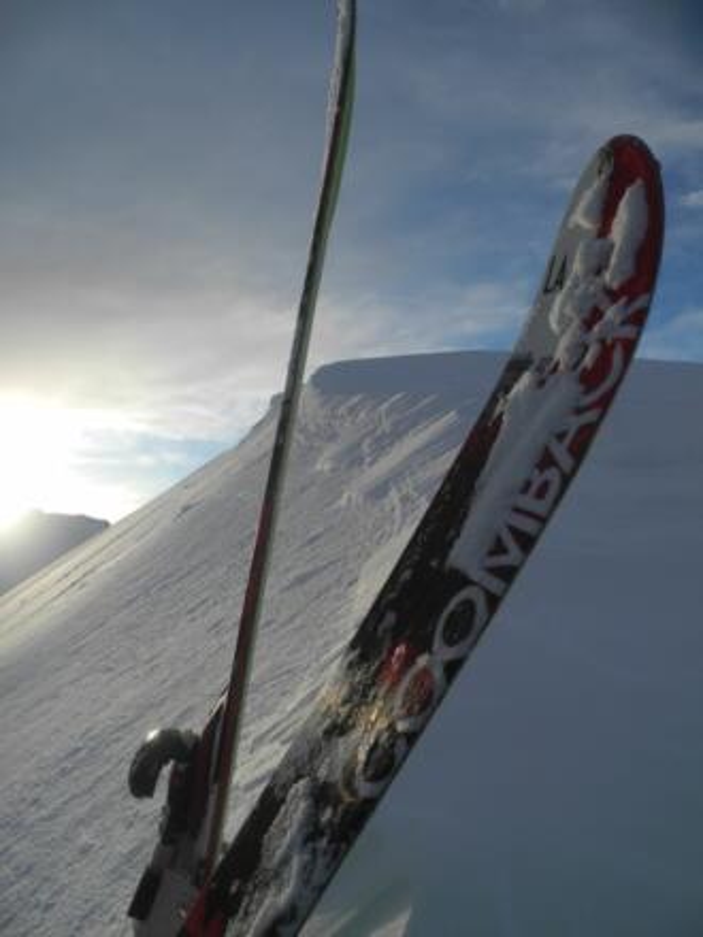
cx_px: 352
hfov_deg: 49.7
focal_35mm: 28
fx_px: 758
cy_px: 468
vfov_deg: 63.4
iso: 100
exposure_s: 1/800
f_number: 4
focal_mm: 6
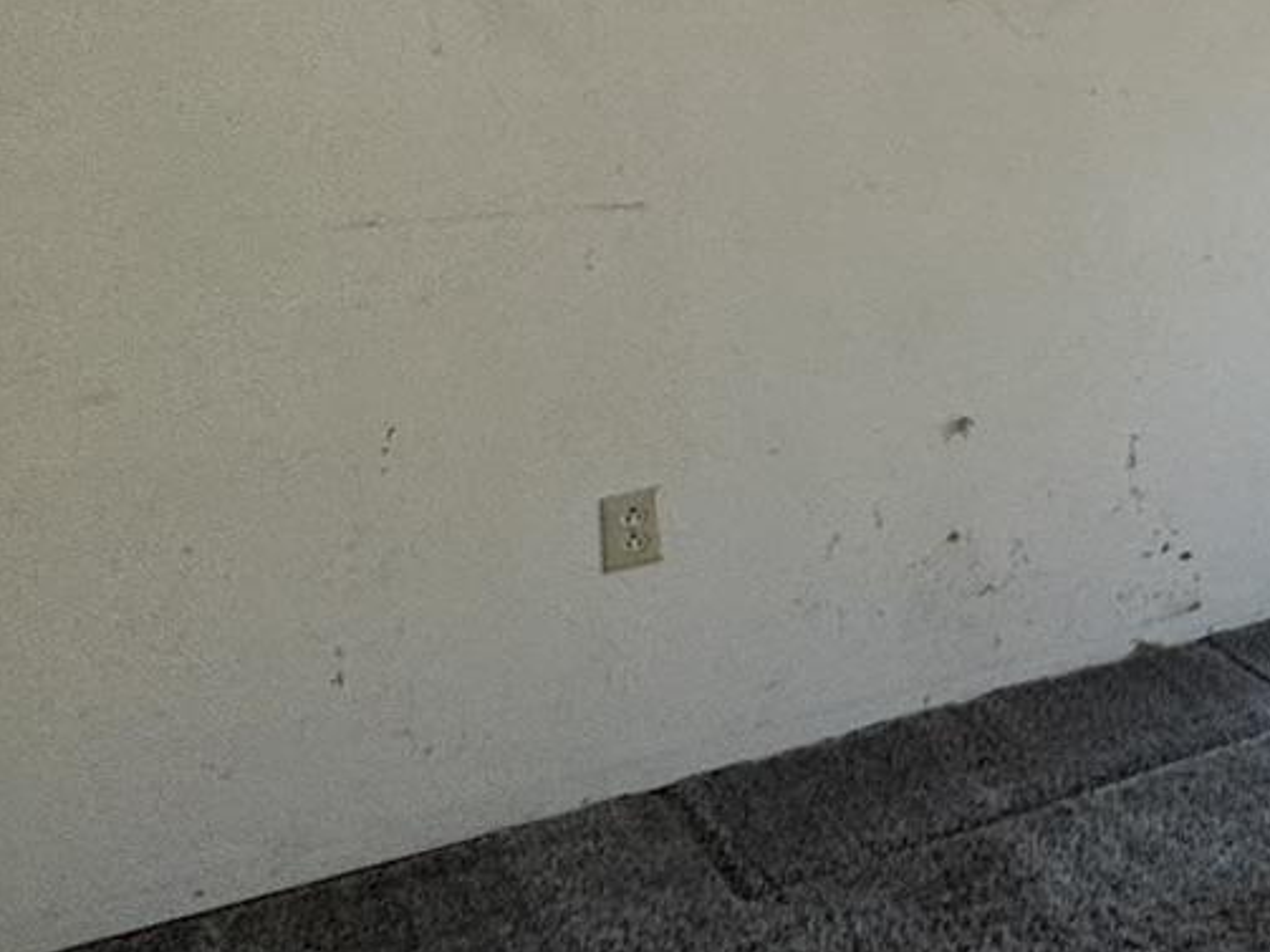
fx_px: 2091
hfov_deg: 20.0
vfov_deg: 23.5
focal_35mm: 57
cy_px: -189
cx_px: 2462
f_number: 2.2
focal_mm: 2.22
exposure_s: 1/99
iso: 50
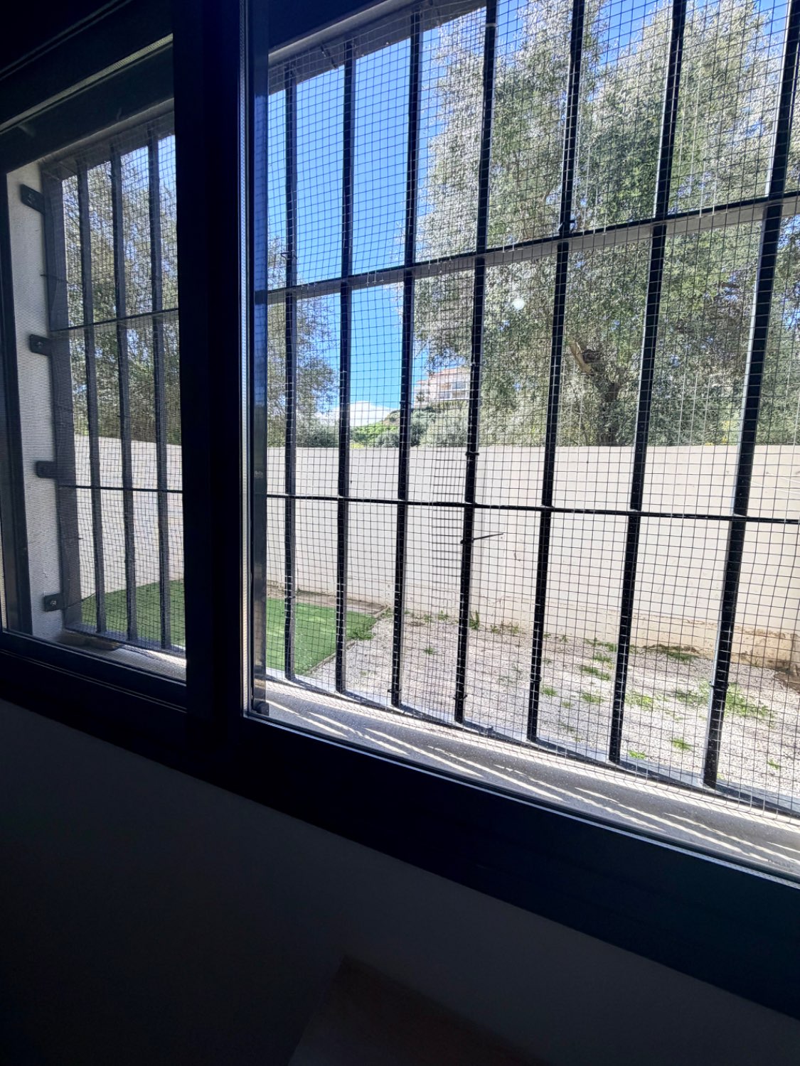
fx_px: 431
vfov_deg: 102.1
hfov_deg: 85.7
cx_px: 400
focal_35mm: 14
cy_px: 533
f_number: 2.2
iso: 50
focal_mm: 2.22
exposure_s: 1/502
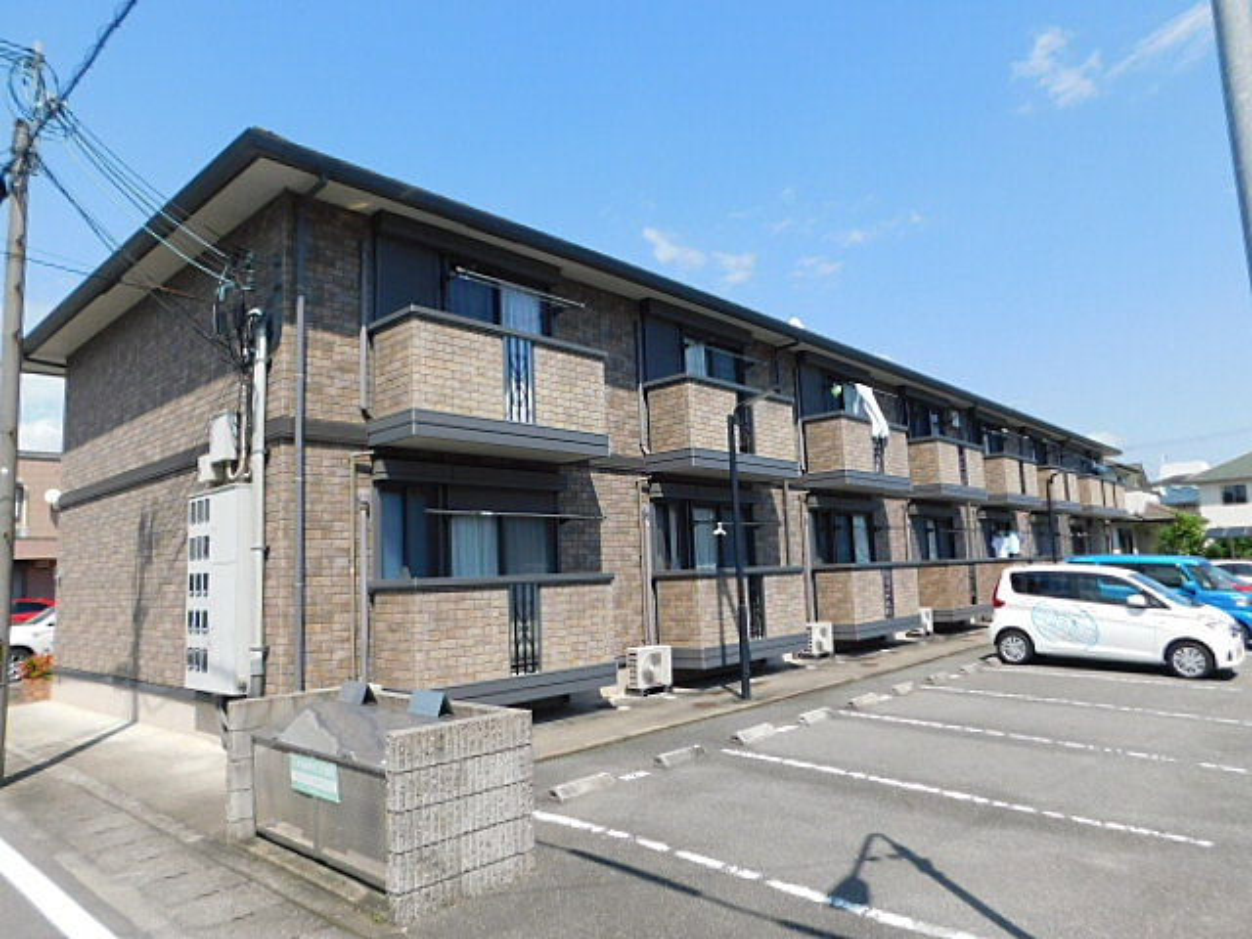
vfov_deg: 58.9
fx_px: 832
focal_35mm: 23
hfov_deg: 73.9
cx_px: 626
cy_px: 470
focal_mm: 4
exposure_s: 1/1500
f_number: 3
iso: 125
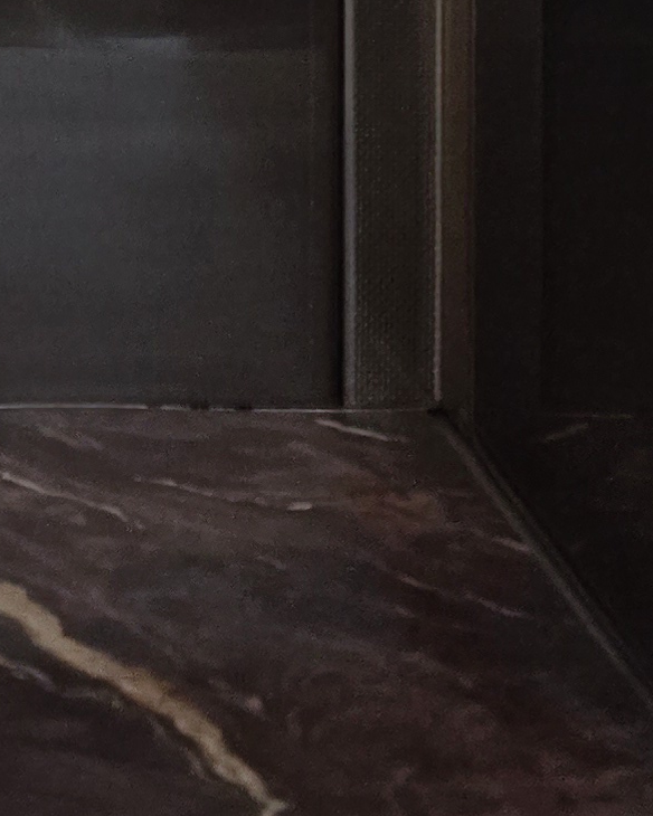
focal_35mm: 123
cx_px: -372
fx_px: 2971
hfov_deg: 11.9
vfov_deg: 14.0
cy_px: -629
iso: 250
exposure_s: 1/100
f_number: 1.7
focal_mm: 6.3
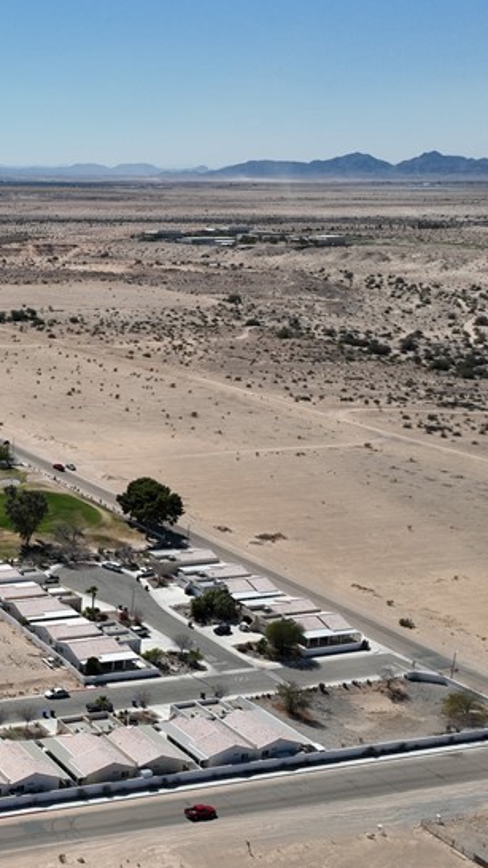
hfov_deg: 20.7
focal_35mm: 49
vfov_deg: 42.1
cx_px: -250
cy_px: 449
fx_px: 1128
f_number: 2.8
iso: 100
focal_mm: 12.29
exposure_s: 1/320
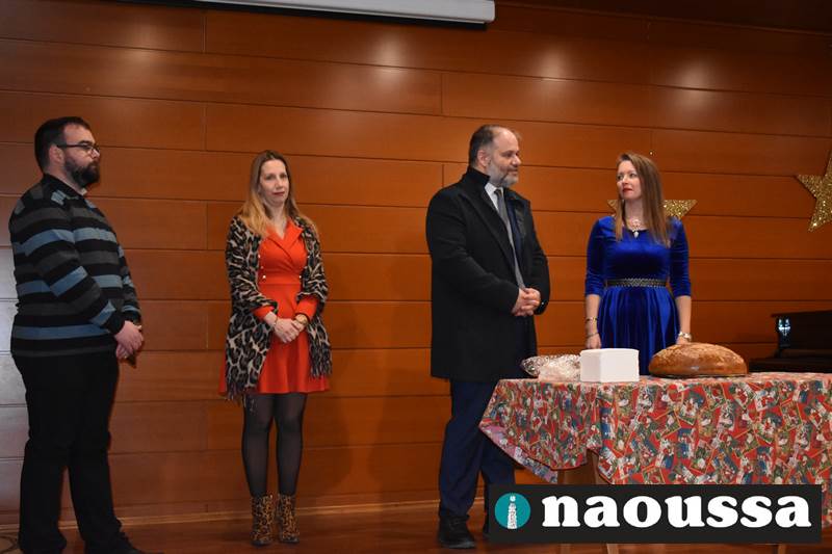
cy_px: 277
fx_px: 1178
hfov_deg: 38.9
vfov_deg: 26.5
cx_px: 416
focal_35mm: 51
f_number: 4.5
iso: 4000
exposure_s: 1/60
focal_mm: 34
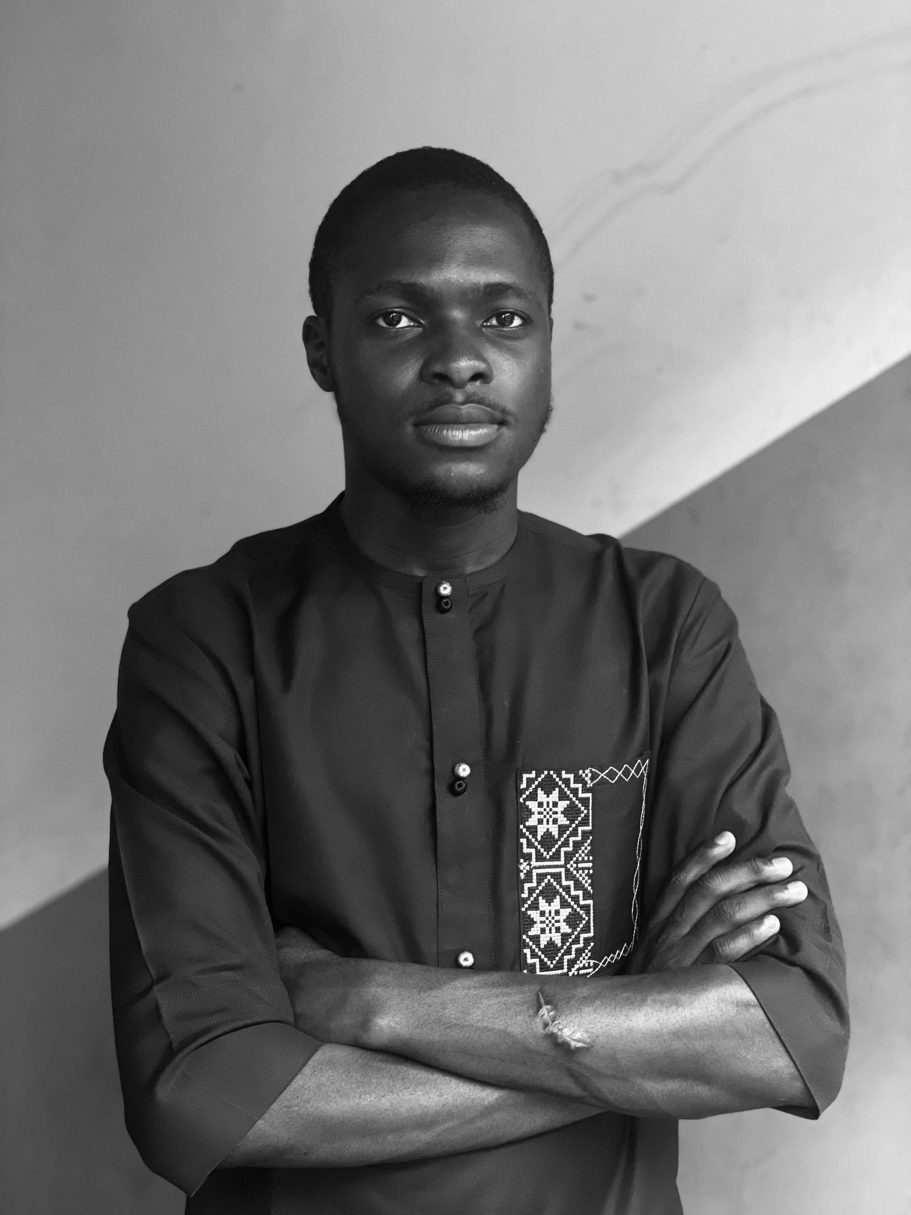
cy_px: 608
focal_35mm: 52
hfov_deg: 28.0
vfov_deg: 36.8
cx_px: 456
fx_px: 1825
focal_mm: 6
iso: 250
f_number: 2
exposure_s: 1/75
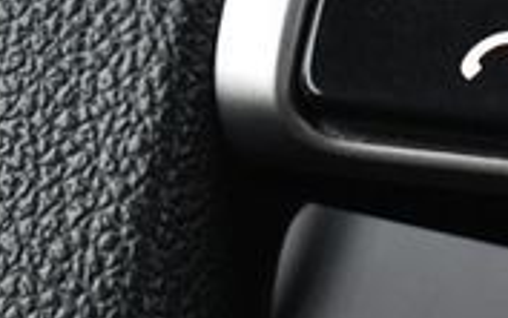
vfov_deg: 5.2
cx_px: 692
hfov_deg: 8.1
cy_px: -34
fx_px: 3520
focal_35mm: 254
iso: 1600
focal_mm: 46
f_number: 5.3
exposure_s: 1/125
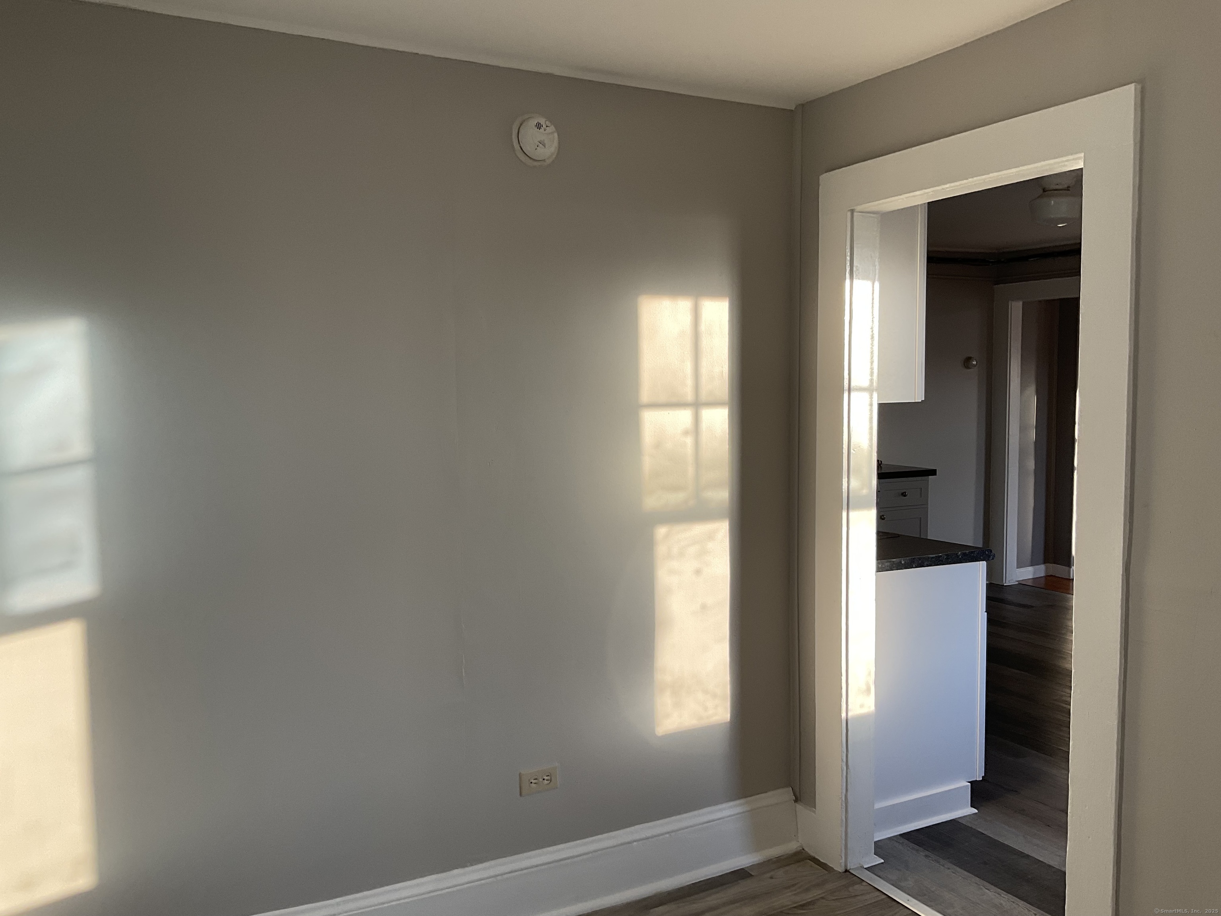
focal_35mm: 29
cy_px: 458
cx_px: 610
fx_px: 1023
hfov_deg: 61.7
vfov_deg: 48.2
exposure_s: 1/122
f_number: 1.8
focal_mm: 3
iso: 32
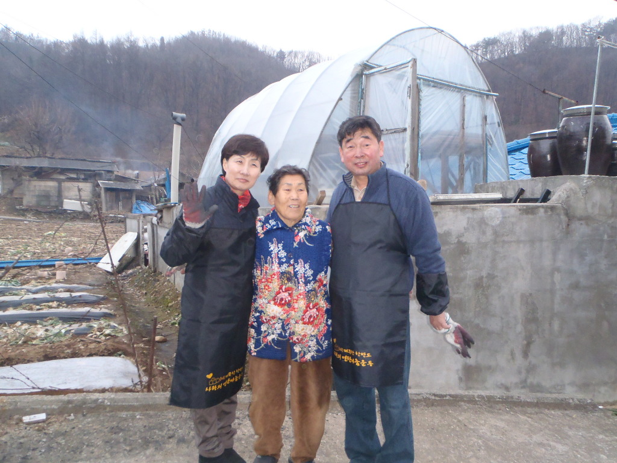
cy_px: 232
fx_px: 499
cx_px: 308
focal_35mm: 28
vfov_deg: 49.7
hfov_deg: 63.4
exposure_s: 1/30
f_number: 3.5
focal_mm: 5
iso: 400
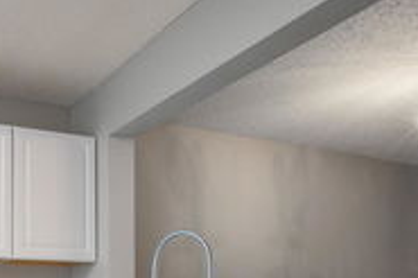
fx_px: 452
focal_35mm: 39
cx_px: 20
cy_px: 321
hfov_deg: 43.9
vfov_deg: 29.9
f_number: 10
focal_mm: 10
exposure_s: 1/13
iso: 250
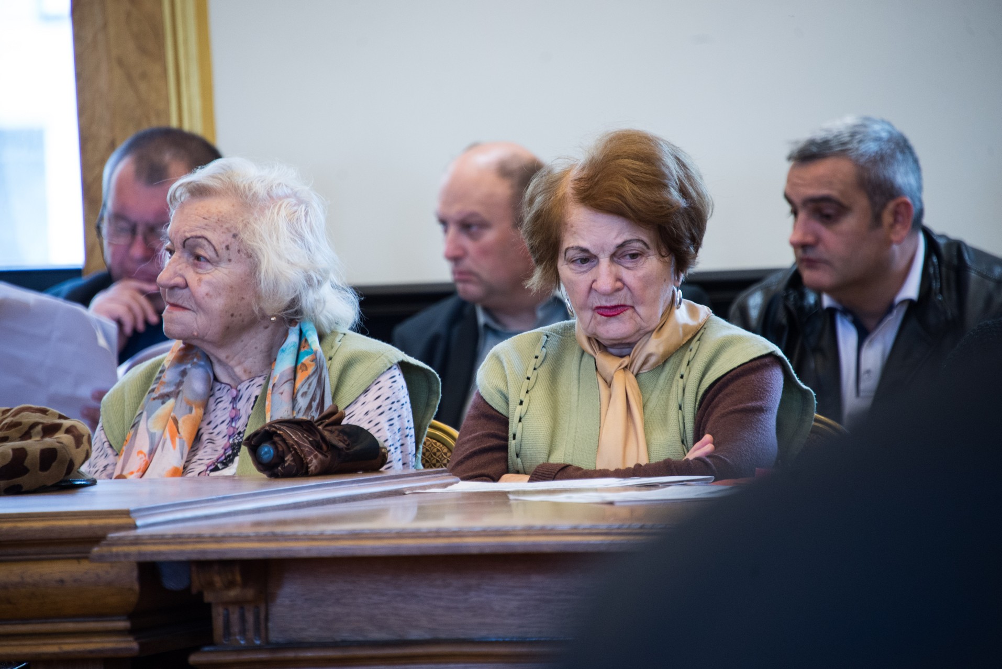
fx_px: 8353
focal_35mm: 300
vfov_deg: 4.6
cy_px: 334
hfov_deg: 6.9
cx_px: 501
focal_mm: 300
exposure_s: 1/50
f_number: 5.6
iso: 2000
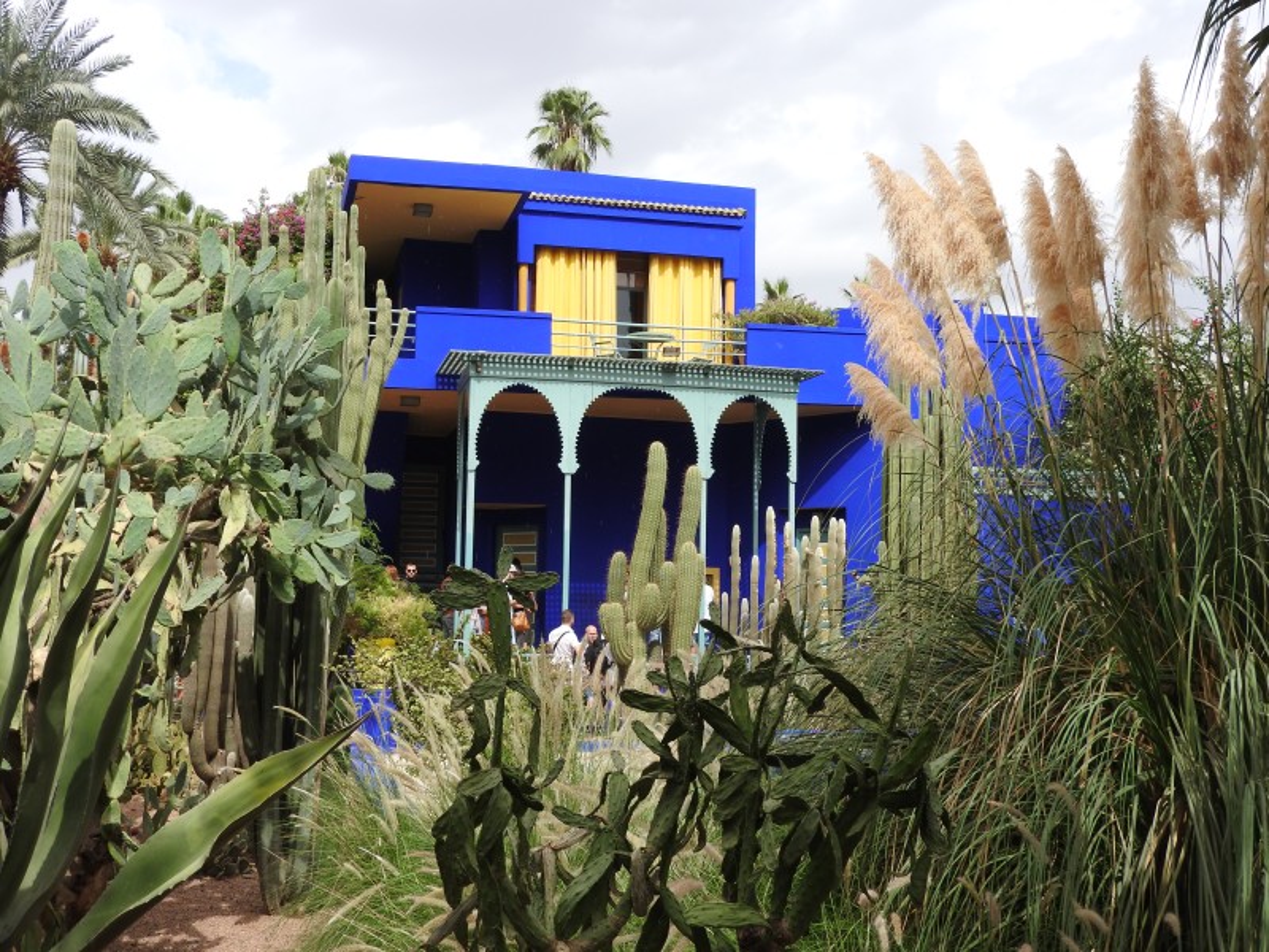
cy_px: 476
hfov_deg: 46.8
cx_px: 634
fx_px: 1466
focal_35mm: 40
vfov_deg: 36.0
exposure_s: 1/640
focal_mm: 7.2
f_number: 3.8
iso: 100
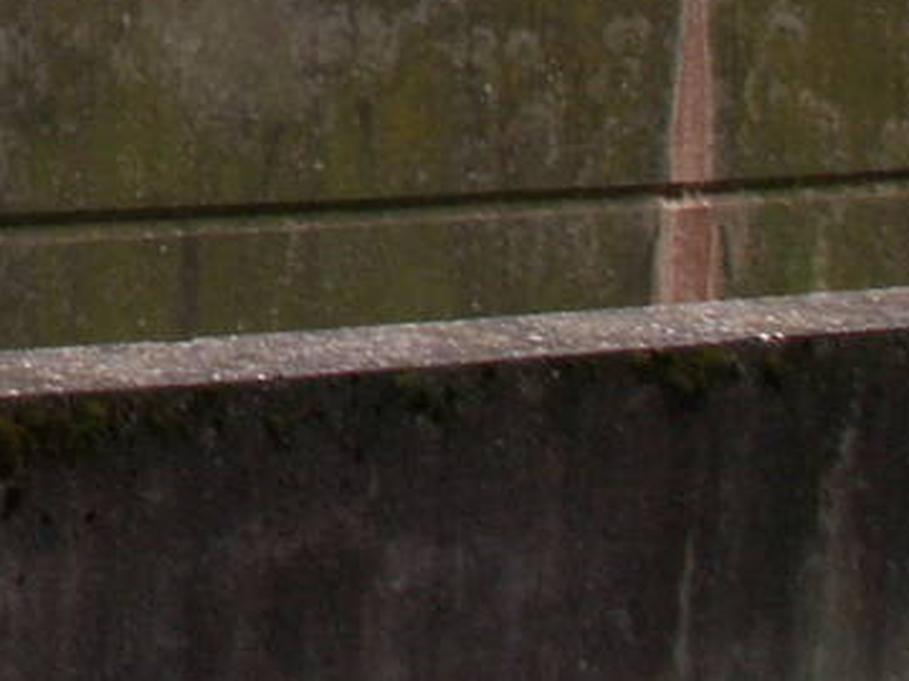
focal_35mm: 156
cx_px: -937
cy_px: -565
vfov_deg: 9.1
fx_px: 4095
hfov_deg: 11.4
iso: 50
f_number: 6.3
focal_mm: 5.86
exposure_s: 1/160
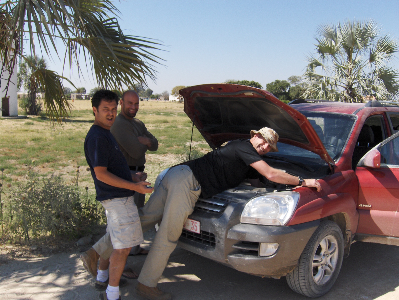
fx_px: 403
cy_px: 150
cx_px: 200
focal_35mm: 35
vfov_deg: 40.7
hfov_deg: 52.6
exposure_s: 1/452
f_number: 5.5
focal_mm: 7.5
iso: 100
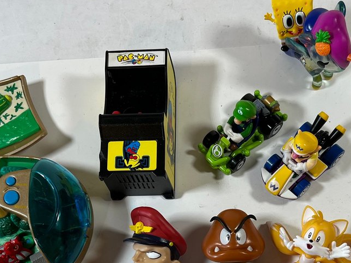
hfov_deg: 31.6
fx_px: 619
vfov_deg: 23.1
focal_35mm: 61
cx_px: 212
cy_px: 260
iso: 40
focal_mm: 5.7
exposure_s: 1/120
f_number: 1.5
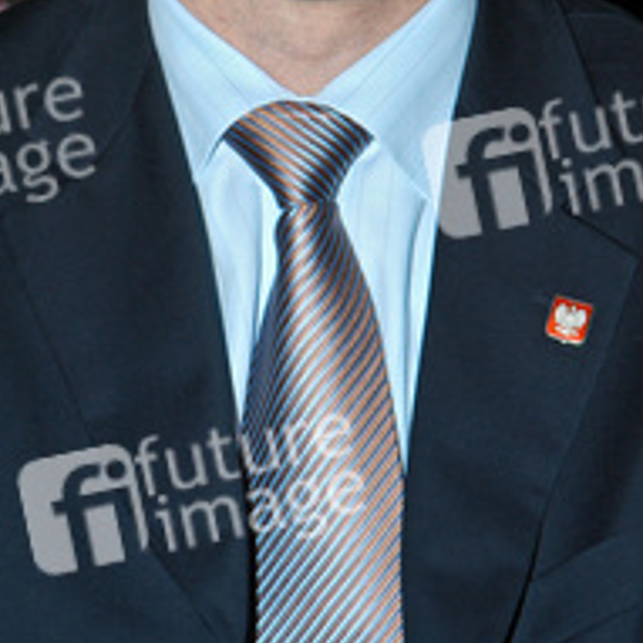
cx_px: 290
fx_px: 5506
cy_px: -10
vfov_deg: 6.7
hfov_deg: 6.7
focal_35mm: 262
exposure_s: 1/125
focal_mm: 98
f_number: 10
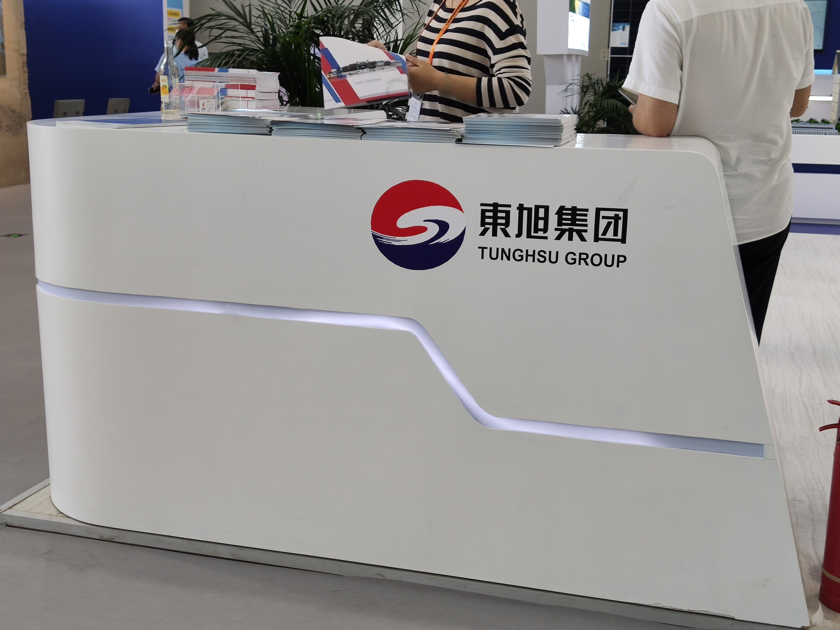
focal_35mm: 42
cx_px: 420
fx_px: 1019
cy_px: 315
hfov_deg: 44.8
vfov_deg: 34.3
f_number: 1.75
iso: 196
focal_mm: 4.75
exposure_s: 1/100
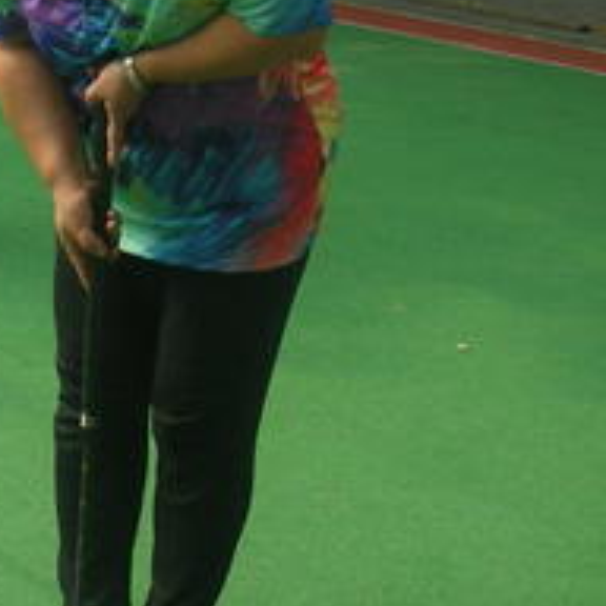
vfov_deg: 15.4
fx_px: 2238
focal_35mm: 113
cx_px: -306
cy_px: 248
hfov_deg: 14.4
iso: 50
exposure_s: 1/267
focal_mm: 5.8
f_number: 2.8
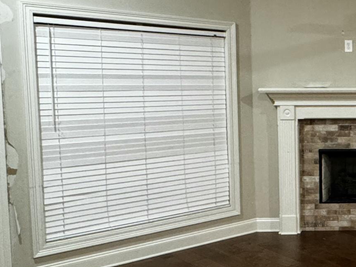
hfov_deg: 33.3
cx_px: 403
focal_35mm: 49
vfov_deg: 29.7
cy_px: 126
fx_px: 504
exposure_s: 1/60
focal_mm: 2.22
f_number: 2.2
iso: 500
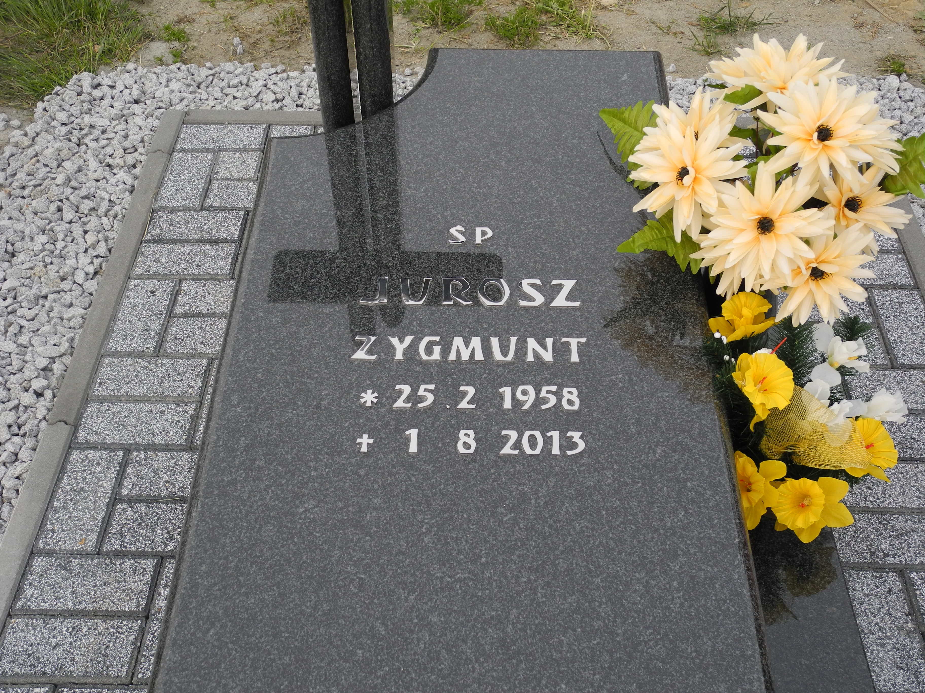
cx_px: 462
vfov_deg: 37.7
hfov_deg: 49.0
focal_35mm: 38
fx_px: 1015
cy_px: 346
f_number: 3.2
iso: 100
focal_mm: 8.1
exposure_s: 1/400
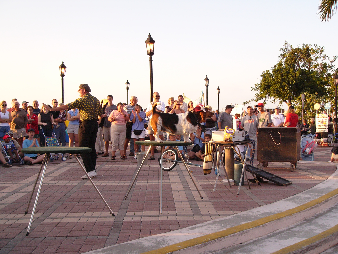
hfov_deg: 41.2
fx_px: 449
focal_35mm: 46
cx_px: 169
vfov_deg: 31.5
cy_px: 127
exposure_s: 1/400
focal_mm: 7.7
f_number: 2.8
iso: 100
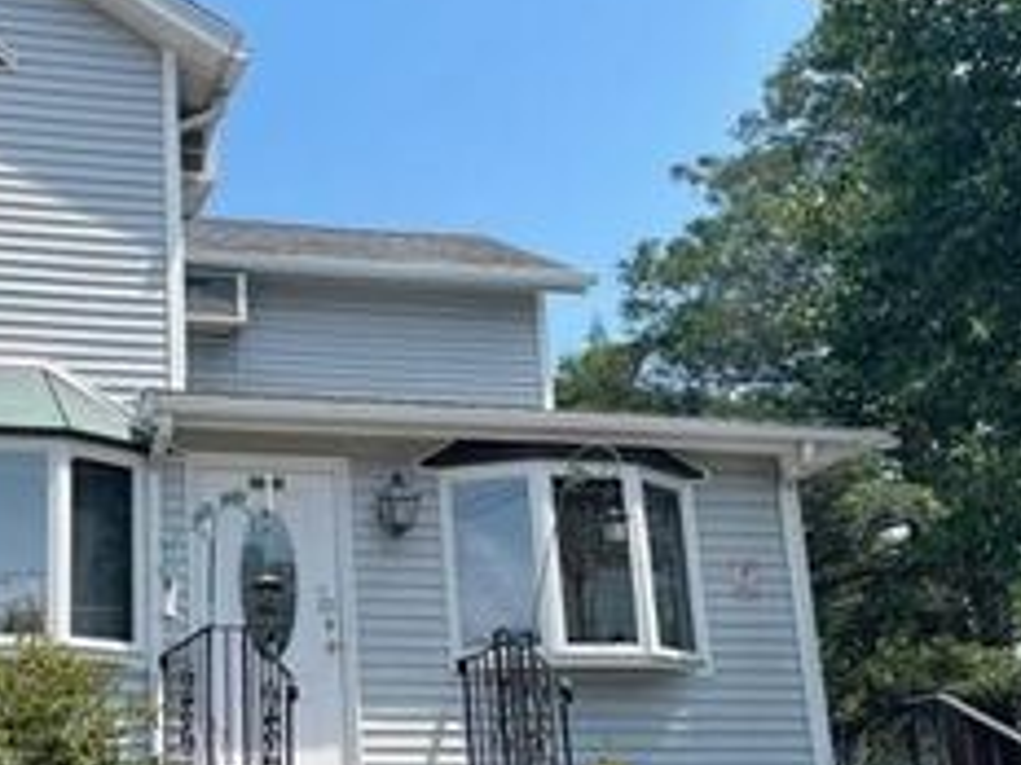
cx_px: 202
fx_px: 1652
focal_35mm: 56
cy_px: 407
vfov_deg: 26.1
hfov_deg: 33.3
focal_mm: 5.1
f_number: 1.6
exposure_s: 1/3448
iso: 32
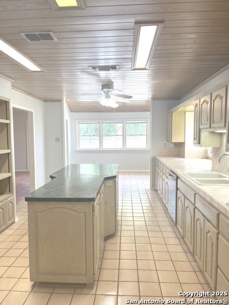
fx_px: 229
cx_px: 114
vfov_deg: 67.3
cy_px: 152
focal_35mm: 26
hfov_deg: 53.1
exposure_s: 1/120
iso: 80
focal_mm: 5.1
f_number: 1.6
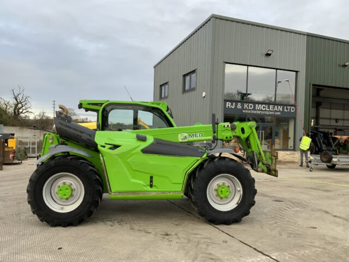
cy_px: 131
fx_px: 292
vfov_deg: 48.2
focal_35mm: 29
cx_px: 174
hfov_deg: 61.7
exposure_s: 1/310
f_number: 1.8
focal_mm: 3
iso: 16
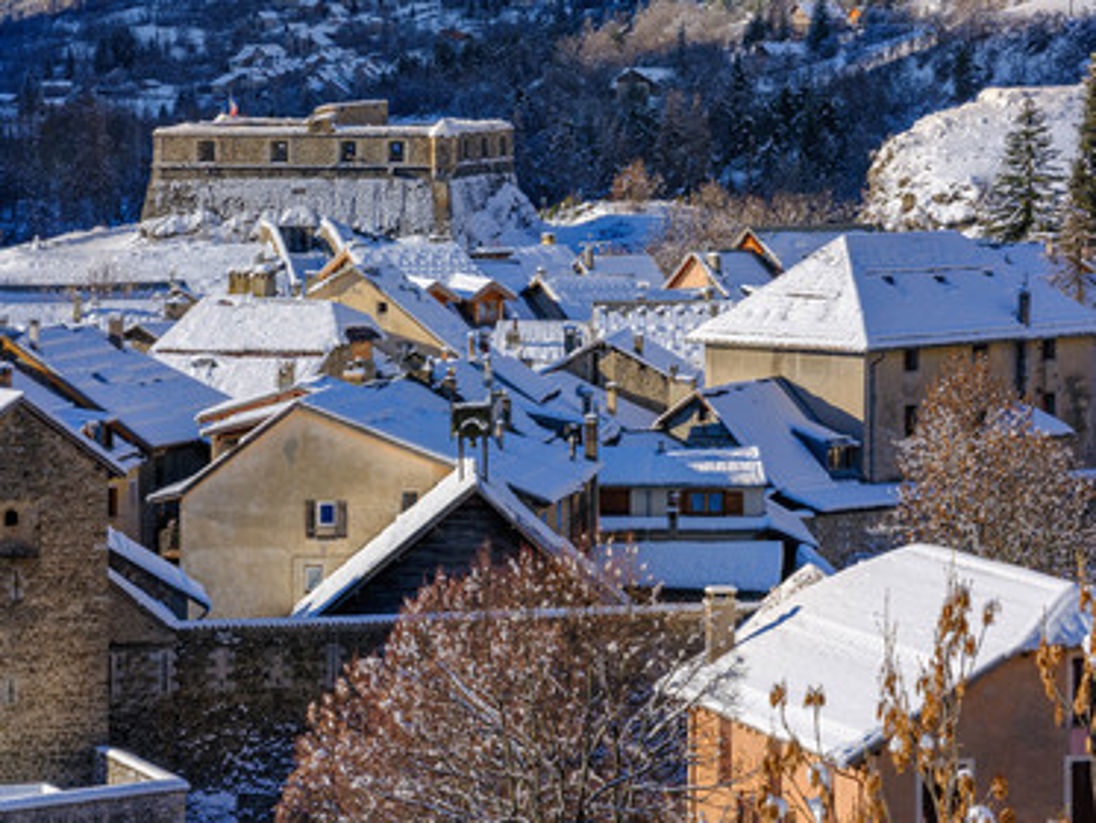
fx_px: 5004
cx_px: 548
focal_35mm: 158
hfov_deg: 12.5
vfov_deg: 9.4
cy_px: 412
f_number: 16
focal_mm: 200
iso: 320
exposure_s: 1/125
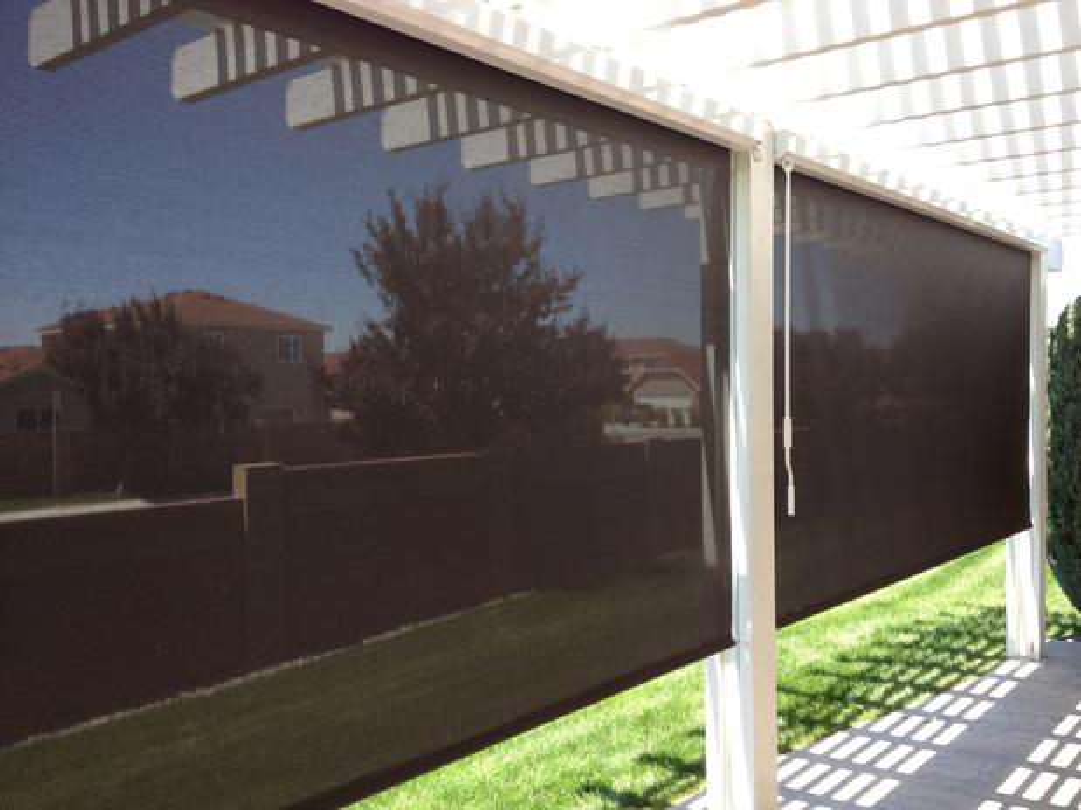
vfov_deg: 40.7
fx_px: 1093
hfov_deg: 52.6
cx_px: 540
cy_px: 405
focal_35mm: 35
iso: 50
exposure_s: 1/265
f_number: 2.4
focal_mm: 4.3
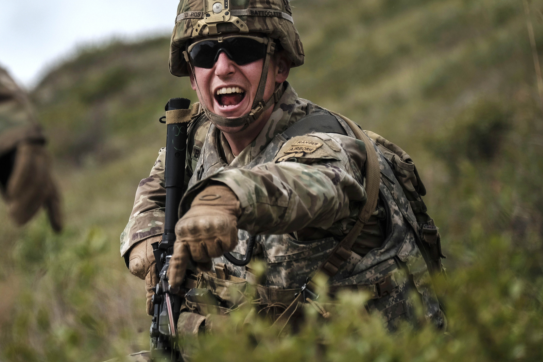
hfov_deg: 5.4
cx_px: 218
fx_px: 5731
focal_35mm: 380
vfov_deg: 3.6
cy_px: 109
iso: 250
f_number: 5.6
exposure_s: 1/1000
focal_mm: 172.4
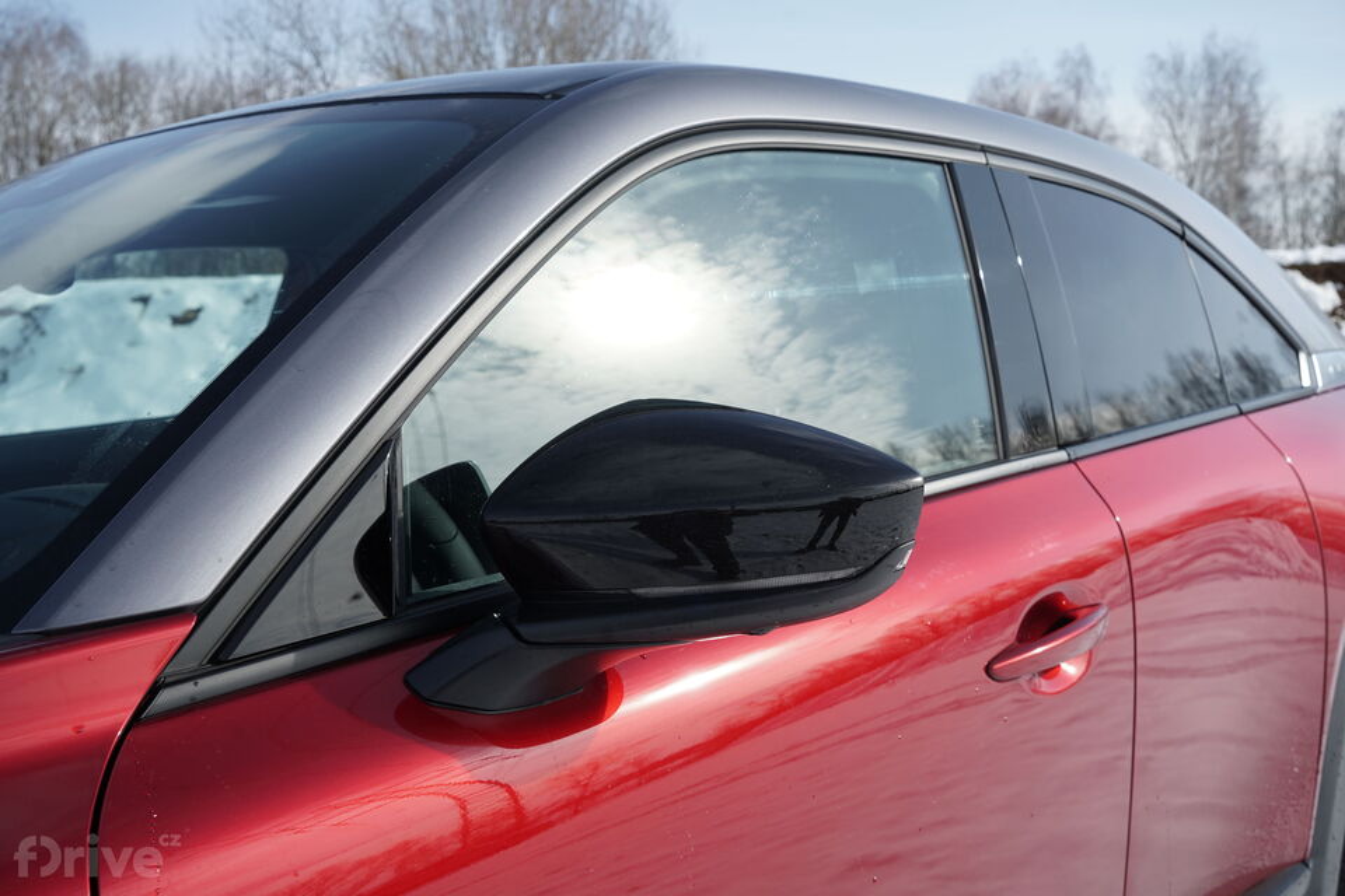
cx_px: 672
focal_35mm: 35
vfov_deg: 37.9
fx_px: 1308
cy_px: 448
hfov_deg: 54.4
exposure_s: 1/400
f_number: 8
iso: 200
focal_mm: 35
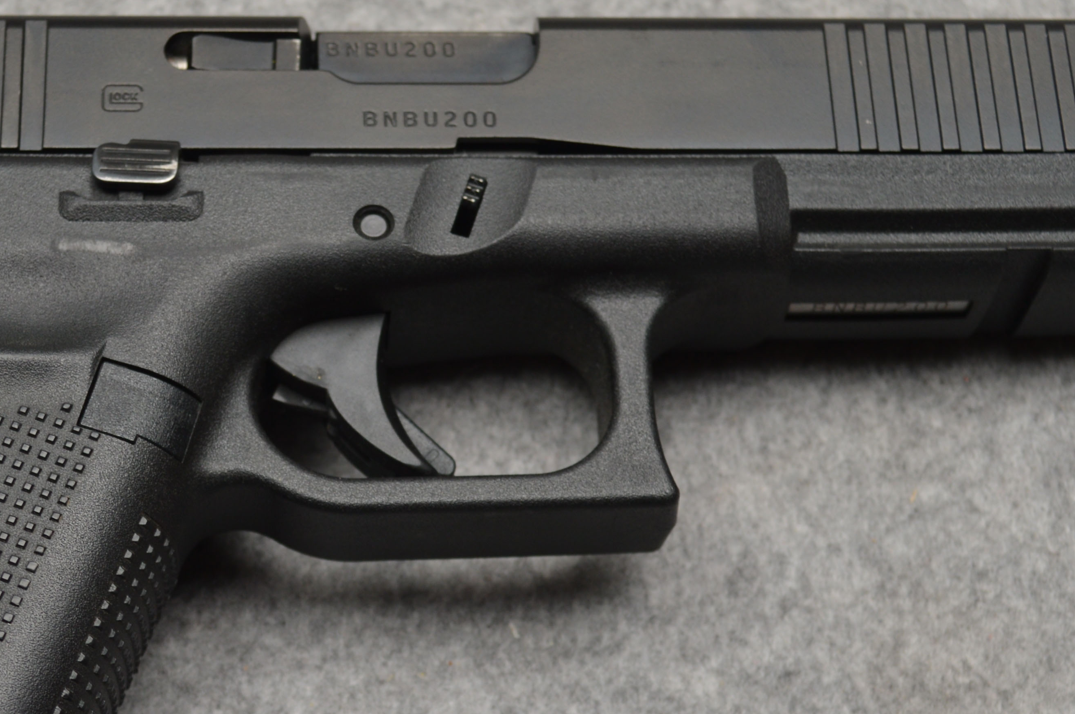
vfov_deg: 16.5
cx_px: 352
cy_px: 522
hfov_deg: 24.7
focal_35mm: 82
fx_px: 2446
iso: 100
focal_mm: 24
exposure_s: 1/200
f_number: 4.5
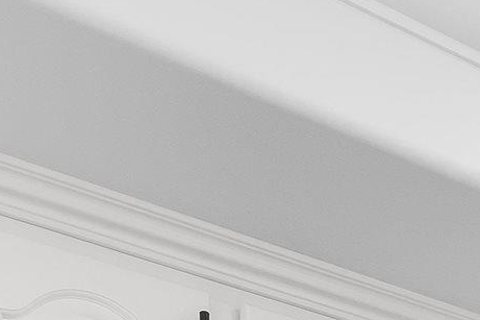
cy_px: 856
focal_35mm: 100
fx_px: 1333
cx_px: 586
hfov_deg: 19.2
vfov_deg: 10.8
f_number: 10
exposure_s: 1/10
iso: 400
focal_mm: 10
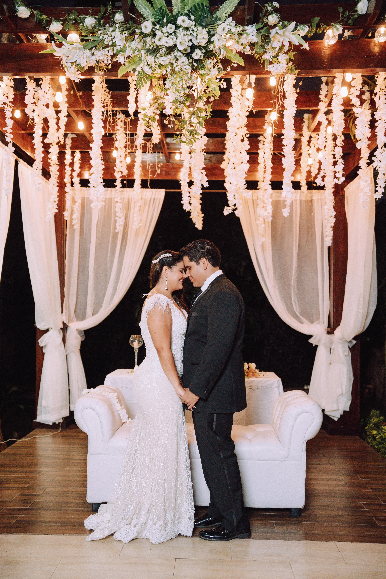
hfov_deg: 34.5
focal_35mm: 39
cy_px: 290
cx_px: 193
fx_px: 621
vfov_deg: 50.0
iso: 4000
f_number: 2.8
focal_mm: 38.6
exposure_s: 1/125
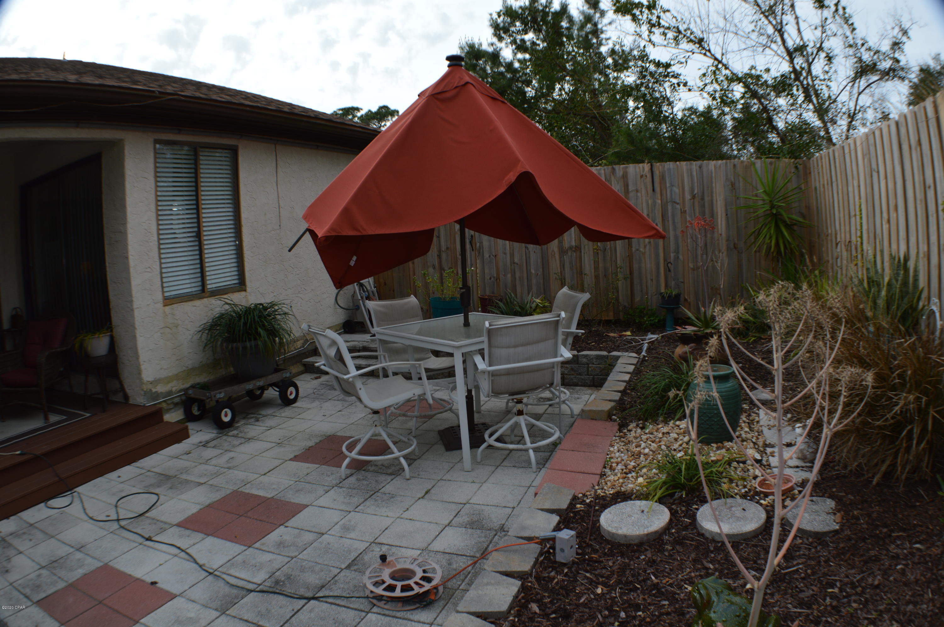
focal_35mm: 33
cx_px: 472
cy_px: 314
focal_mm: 22
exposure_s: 1/200
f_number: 7.1
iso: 100
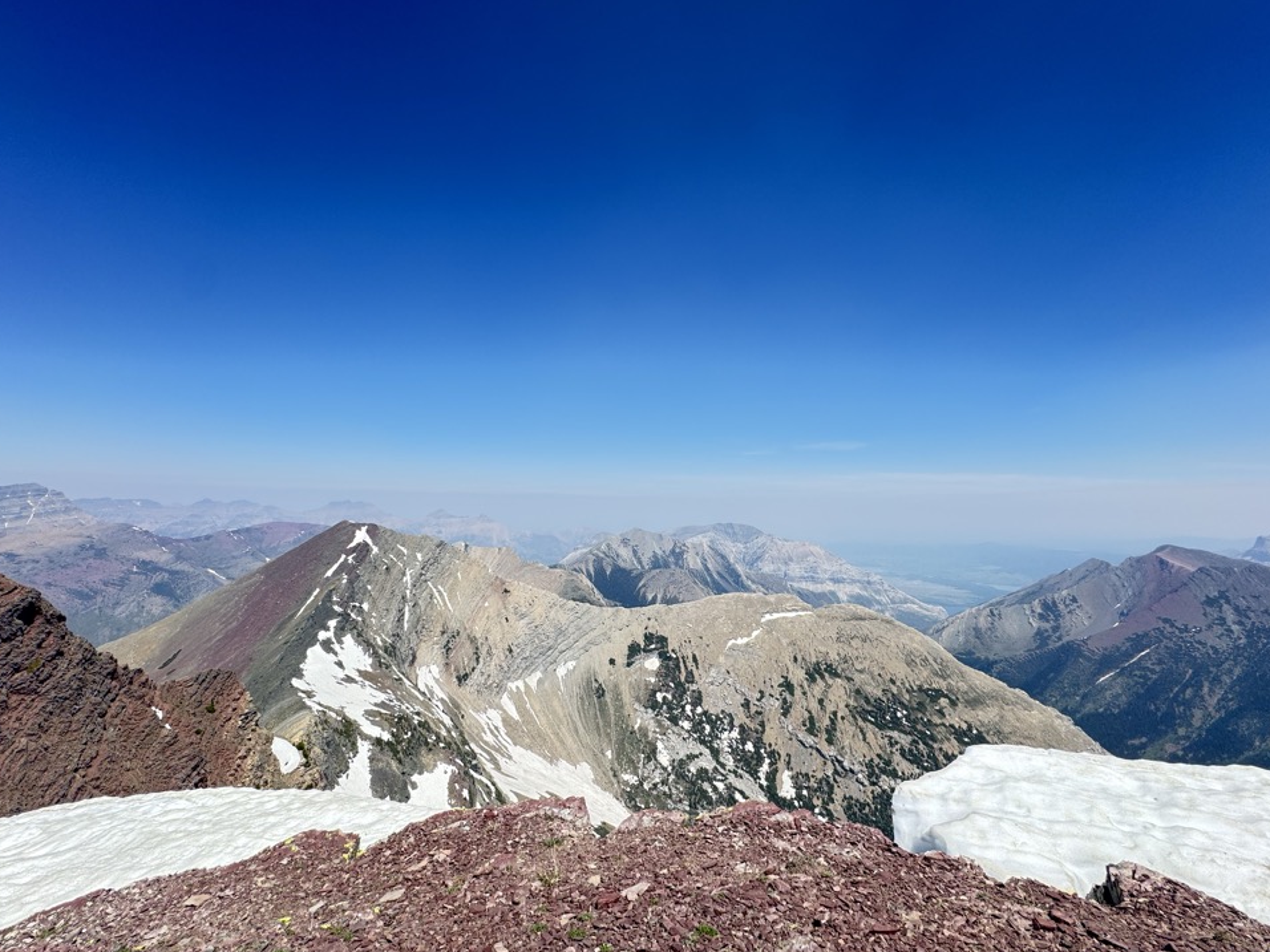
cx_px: 618
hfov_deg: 98.1
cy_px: 473
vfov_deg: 81.7
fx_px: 550
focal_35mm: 15
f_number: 2.2
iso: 50
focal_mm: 2.22
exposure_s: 1/1034
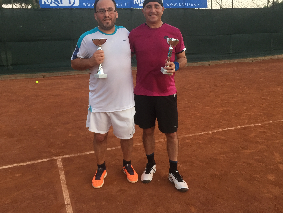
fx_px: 278
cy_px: 90
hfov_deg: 53.9
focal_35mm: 34
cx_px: 136
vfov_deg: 41.7
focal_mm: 4.15
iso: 64
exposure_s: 1/33
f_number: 2.2
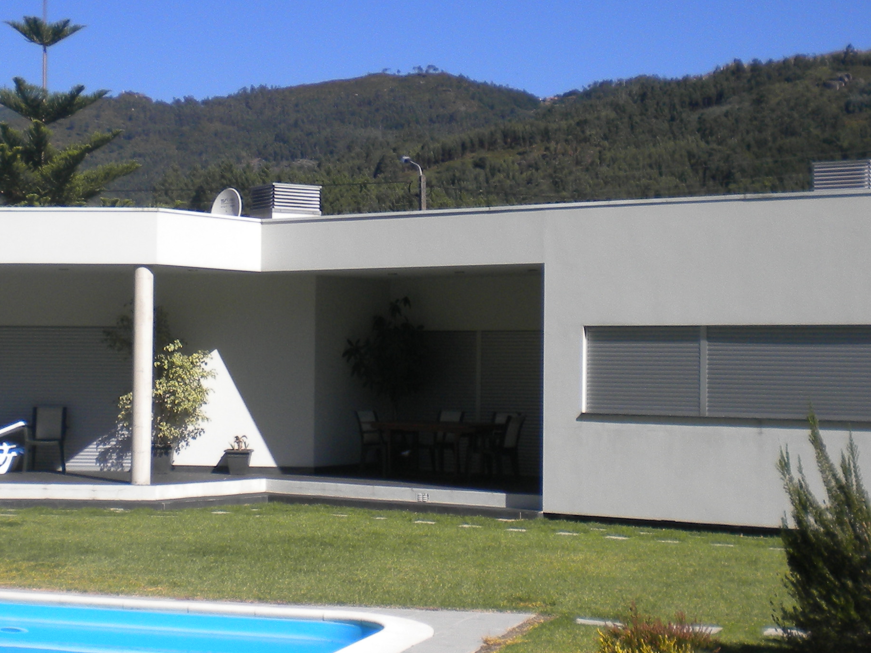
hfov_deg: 27.7
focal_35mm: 70
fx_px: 1761
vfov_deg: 21.0
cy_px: 351
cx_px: 347
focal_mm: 6.3
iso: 80
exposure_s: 1/864
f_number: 4.6
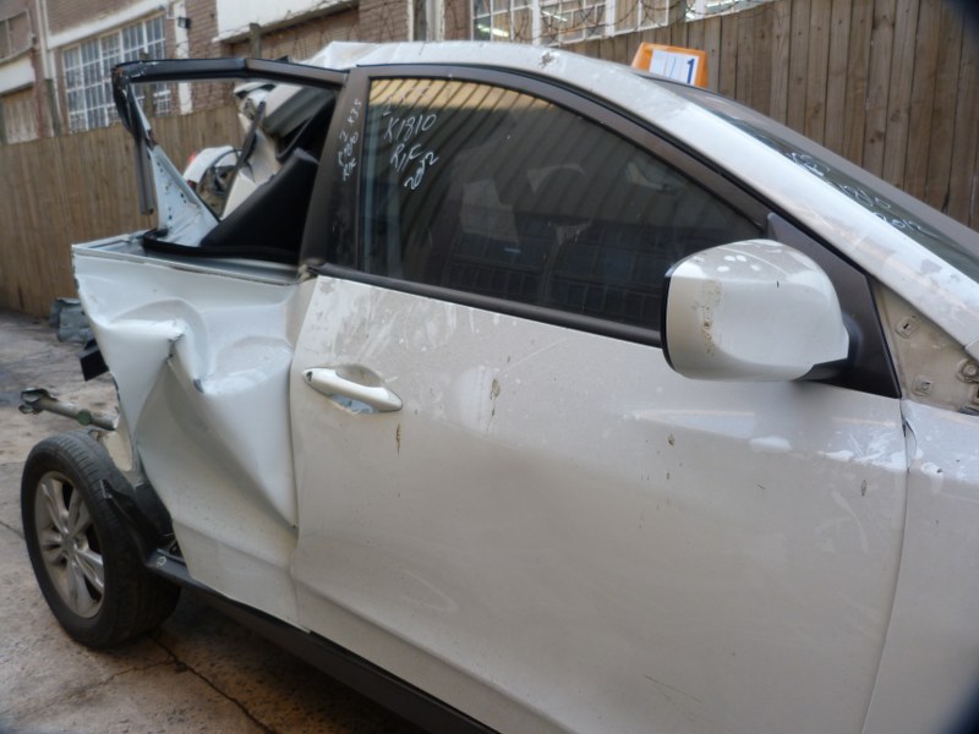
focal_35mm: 25
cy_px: 367
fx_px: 707
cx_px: 490
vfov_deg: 54.9
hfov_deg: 69.4
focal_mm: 4.5
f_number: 2.8
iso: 80
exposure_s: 1/125
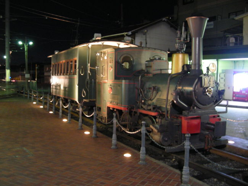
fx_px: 272
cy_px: 93
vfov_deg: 37.7
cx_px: 124
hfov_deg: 49.0
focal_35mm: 38
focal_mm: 6.3
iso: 200
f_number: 3.2
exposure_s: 1
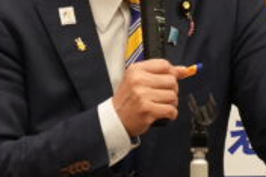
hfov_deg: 2.3
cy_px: -13
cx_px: 82
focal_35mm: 883
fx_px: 6520
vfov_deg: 1.6
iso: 2000
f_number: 5.6
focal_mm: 135
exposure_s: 1/50
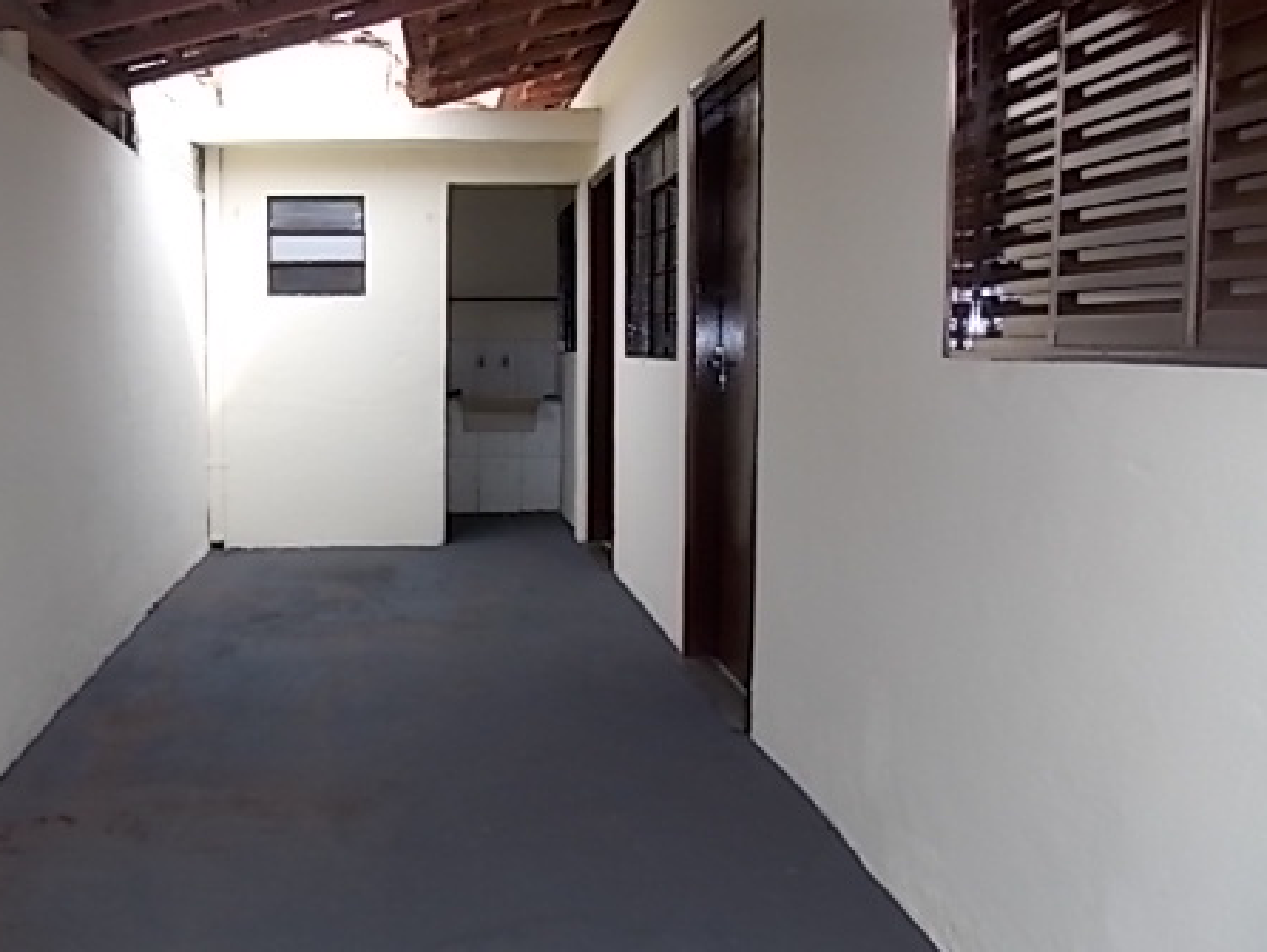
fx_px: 1209
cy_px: 429
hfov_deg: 53.8
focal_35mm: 33
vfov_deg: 42.9
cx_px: 389
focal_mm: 4
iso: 80
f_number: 3.1
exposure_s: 1/100
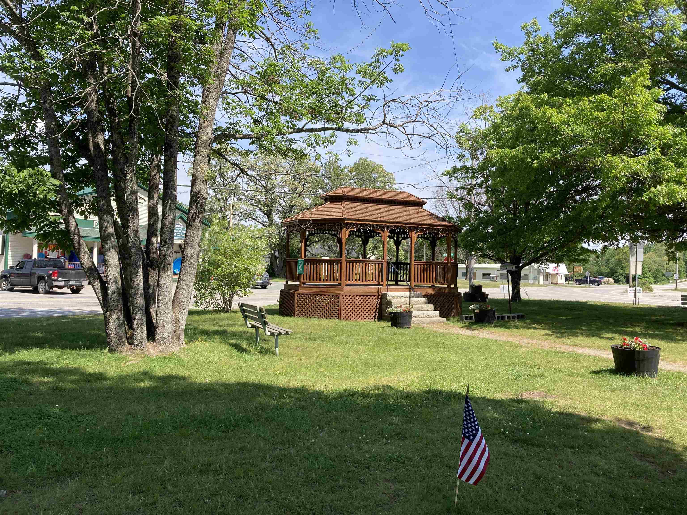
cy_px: 258
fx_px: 556
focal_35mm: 28
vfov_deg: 49.7
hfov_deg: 63.4
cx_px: 344
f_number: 1.8
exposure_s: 1/1116
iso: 20
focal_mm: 3.99
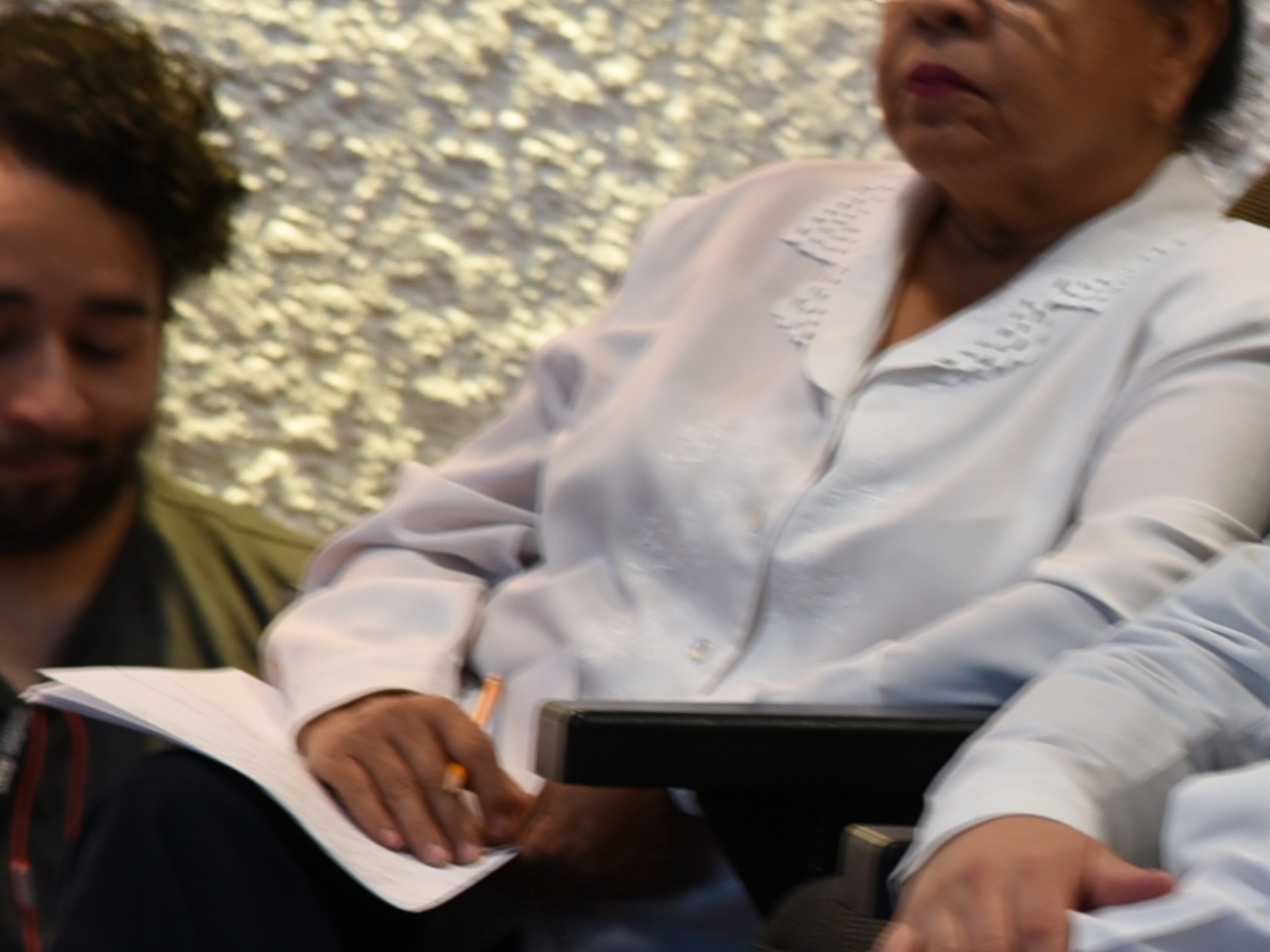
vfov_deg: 3.2
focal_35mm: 467
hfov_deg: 4.2
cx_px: 2141
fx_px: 17132
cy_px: 643
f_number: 4.5
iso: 250
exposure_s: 1/4
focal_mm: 120
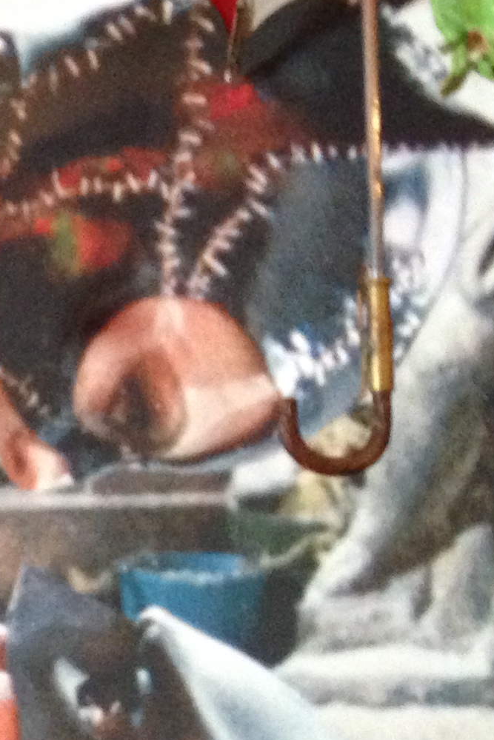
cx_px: -231
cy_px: 542
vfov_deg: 18.2
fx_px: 2304
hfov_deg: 11.7
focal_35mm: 112
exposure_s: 1/15
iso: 400
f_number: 2.4
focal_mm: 4.12
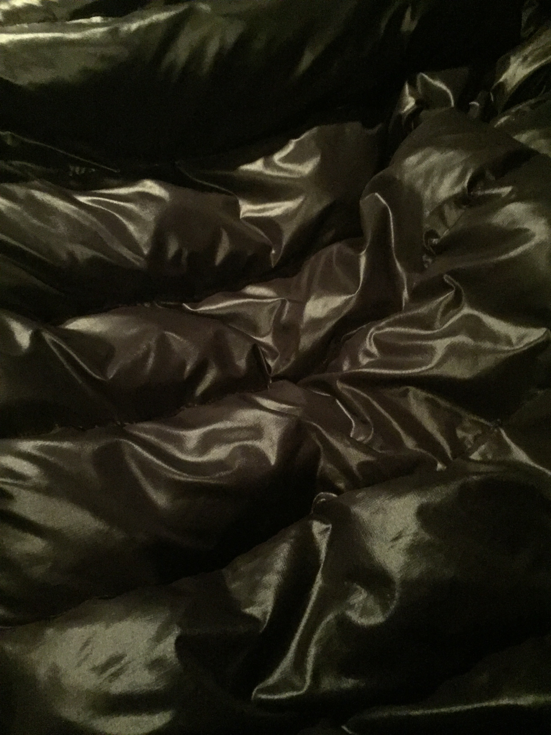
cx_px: 276
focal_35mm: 29
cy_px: 368
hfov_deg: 48.2
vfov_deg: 61.7
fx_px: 615
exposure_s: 1/17
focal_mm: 4.15
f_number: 2.2
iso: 2000
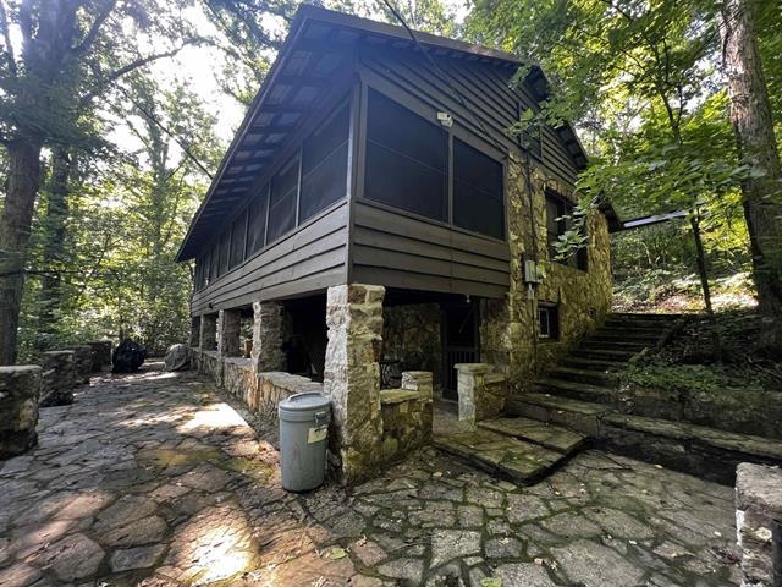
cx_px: 391
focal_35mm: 13
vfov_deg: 89.9
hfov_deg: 106.2
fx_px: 294
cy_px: 294
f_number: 1.8
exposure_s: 1/99
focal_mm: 1.57
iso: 200
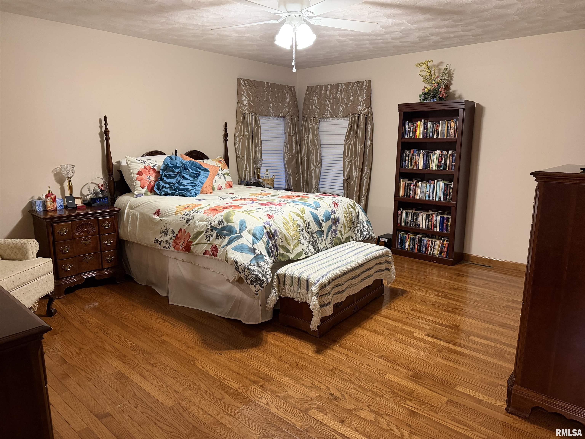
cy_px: 220
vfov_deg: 56.8
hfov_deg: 71.6
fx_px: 406
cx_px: 292
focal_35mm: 24
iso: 400
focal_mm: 6.76
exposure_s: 1/60
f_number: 1.78
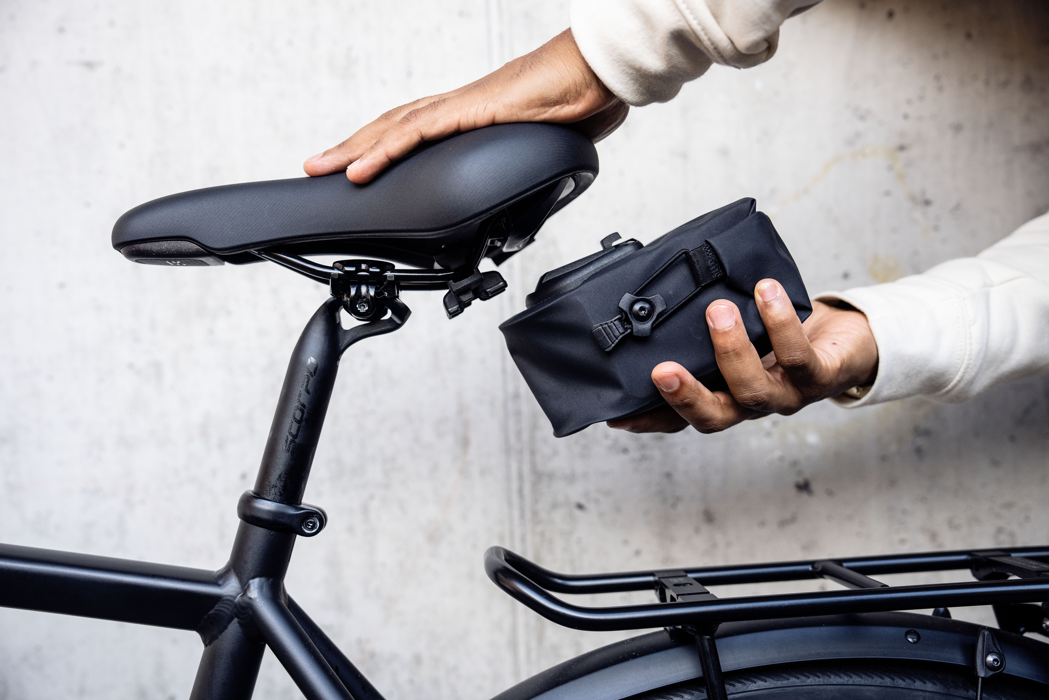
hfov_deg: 50.7
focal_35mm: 38
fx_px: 1107
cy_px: 350
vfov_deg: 35.1
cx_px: 524
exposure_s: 1/500
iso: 800
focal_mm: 38
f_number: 3.5
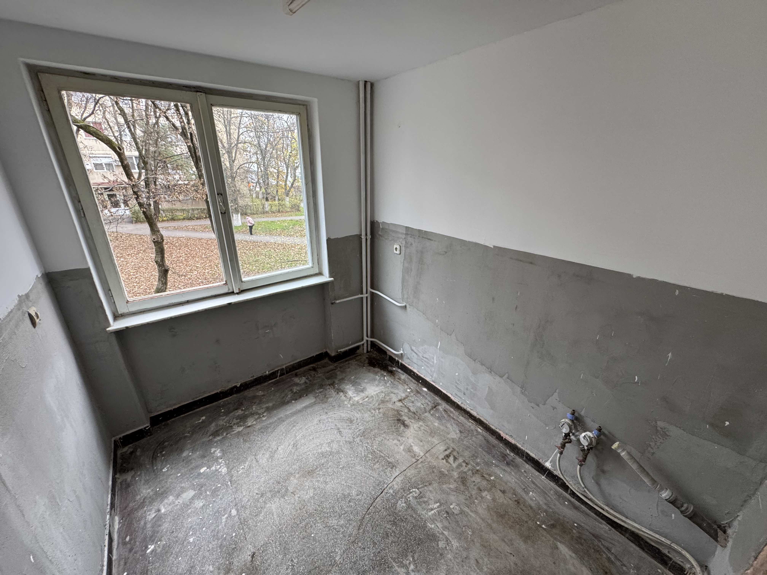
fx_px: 310
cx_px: 384
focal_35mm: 14
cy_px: 288
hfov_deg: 102.1
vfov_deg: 85.7
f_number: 2.2
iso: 250
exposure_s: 1/99
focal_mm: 2.22
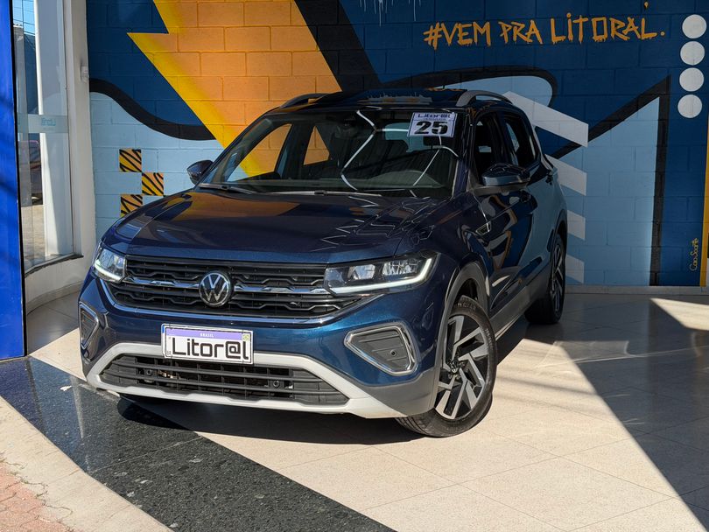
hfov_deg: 39.6
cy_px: 266
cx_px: 354
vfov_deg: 30.3
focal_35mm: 48
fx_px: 983
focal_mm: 6.76
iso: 100
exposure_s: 1/3226
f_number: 1.78
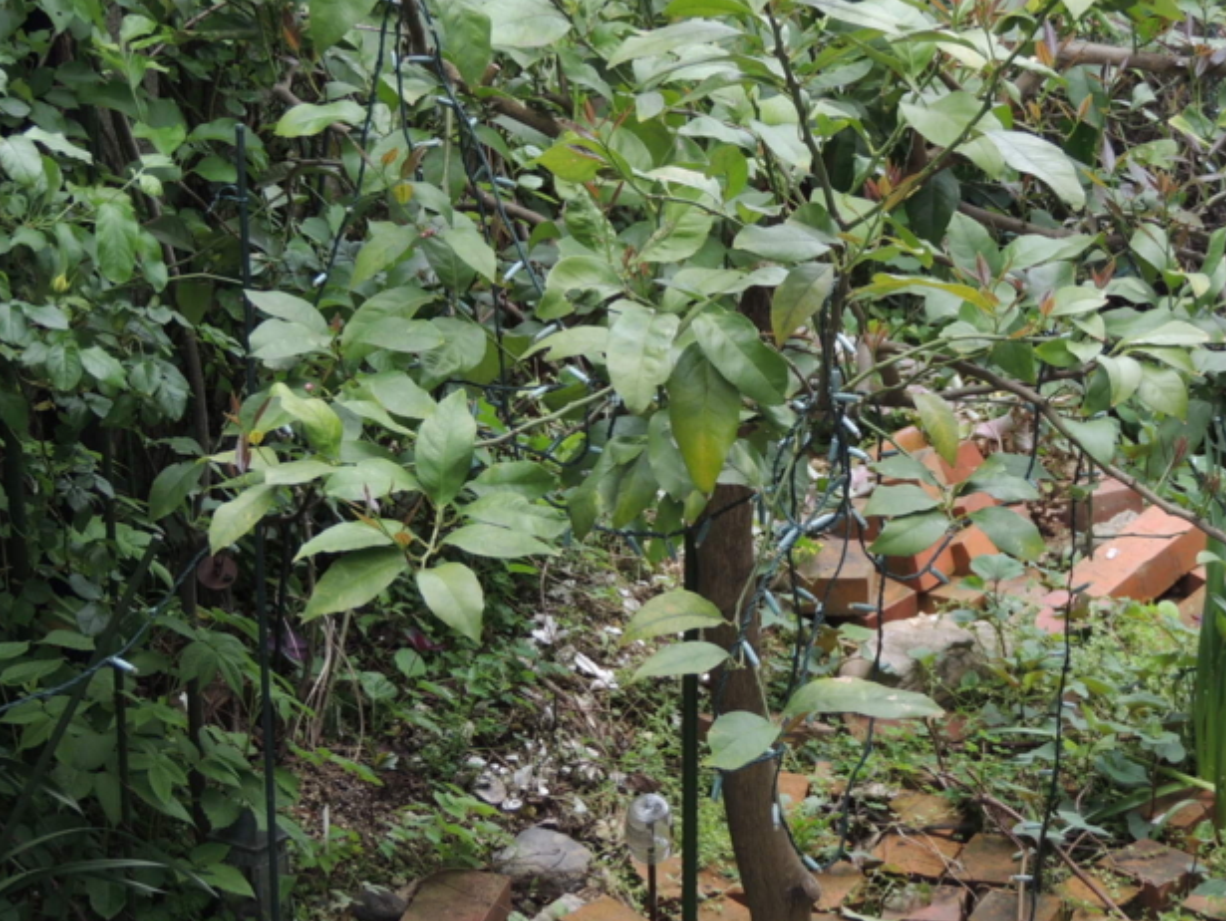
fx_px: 5528
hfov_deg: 12.6
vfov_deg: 9.5
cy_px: 329
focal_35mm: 156
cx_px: 742
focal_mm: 21.4
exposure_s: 1/100
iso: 100
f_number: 4.2
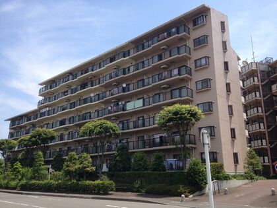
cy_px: 104
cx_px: 138
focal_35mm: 35
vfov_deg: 40.7
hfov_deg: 52.6
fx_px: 280
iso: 50
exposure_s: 1/1346
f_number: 2.4
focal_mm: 4.28
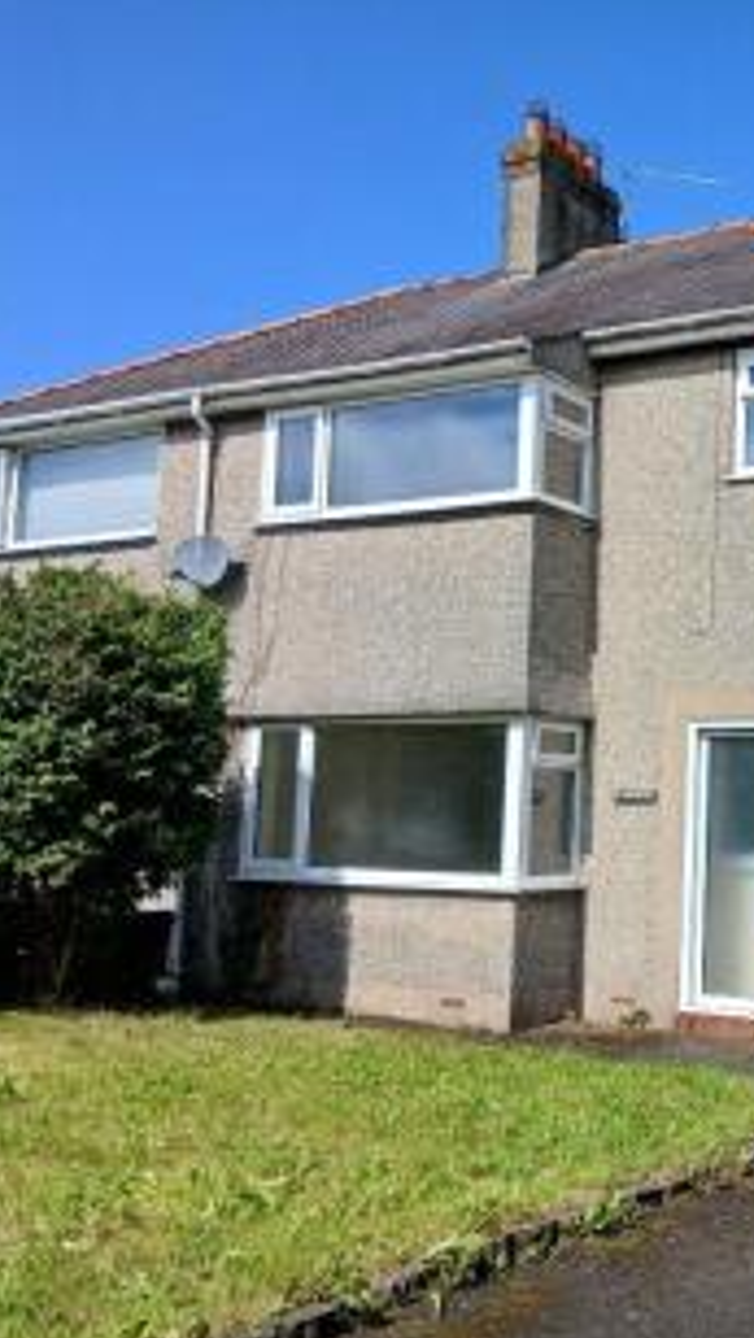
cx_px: 765
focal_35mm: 39
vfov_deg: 51.6
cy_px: 673
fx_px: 1384
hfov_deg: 28.5
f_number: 1.8
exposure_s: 1/573
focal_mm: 3.98
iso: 20
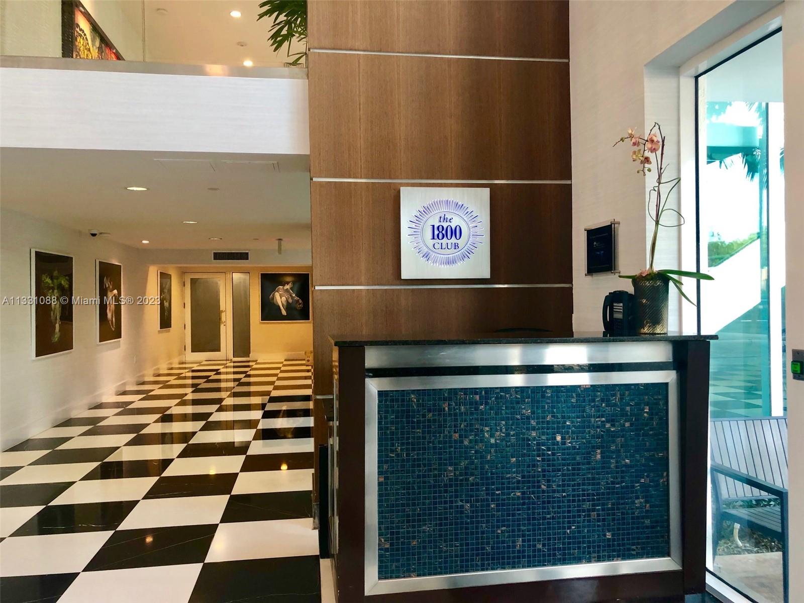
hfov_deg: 63.4
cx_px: 402
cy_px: 302
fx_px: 650
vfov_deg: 49.7
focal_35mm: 28
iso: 40
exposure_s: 1/30
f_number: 1.8
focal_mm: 4
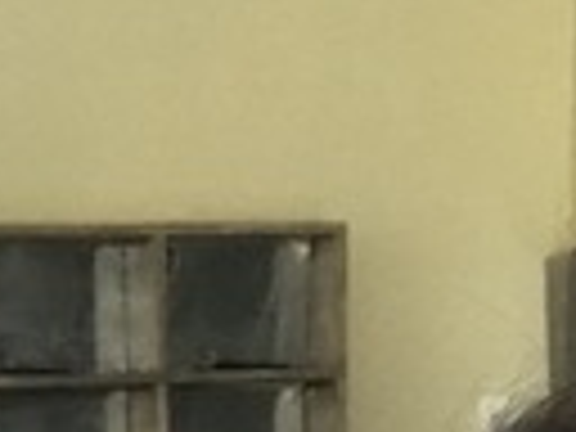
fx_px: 2662
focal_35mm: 160
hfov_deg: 12.2
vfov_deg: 8.7
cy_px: 878
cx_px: -38
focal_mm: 2.87
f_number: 2.2
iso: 40
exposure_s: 1/30
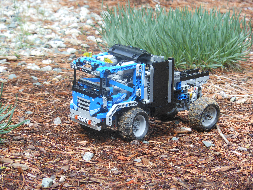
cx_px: 126
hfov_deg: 10.1
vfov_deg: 7.6
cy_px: 95
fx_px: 1433
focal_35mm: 196
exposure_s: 1/60
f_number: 5.6
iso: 125
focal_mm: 35
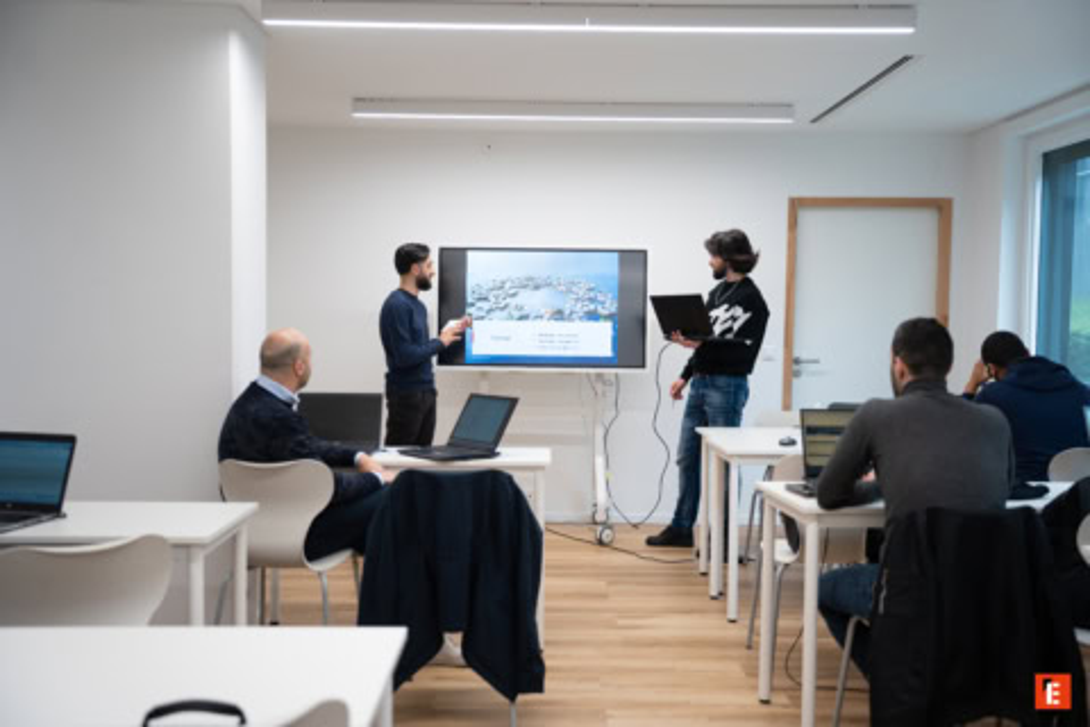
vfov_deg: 35.9
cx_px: 545
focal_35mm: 37
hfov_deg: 51.9
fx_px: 1120
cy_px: 364
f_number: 2.8
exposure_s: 1/125
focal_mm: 37
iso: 320
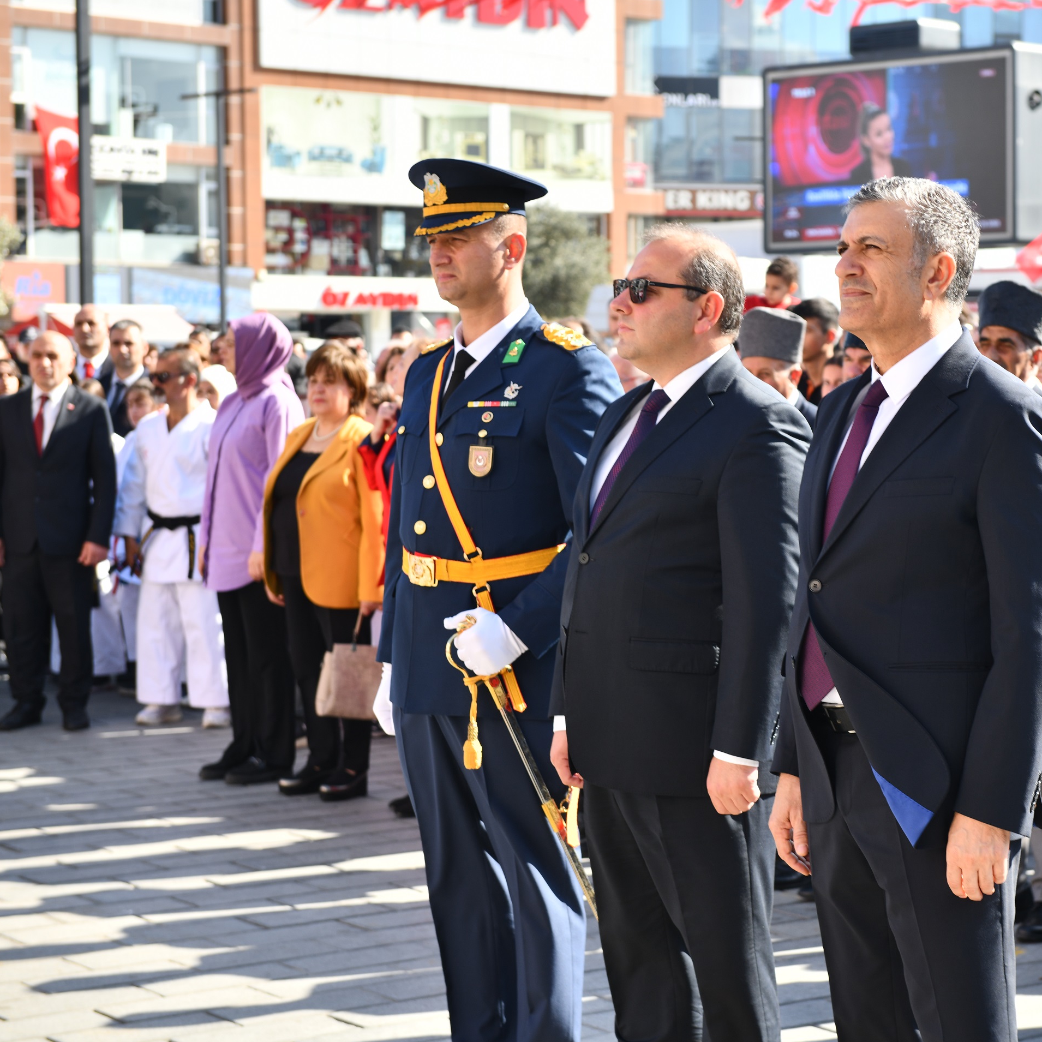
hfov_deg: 19.2
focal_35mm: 90
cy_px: 523
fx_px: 3065
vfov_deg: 19.3
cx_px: 715
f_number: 5.6
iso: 100
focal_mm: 70
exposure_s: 1/250
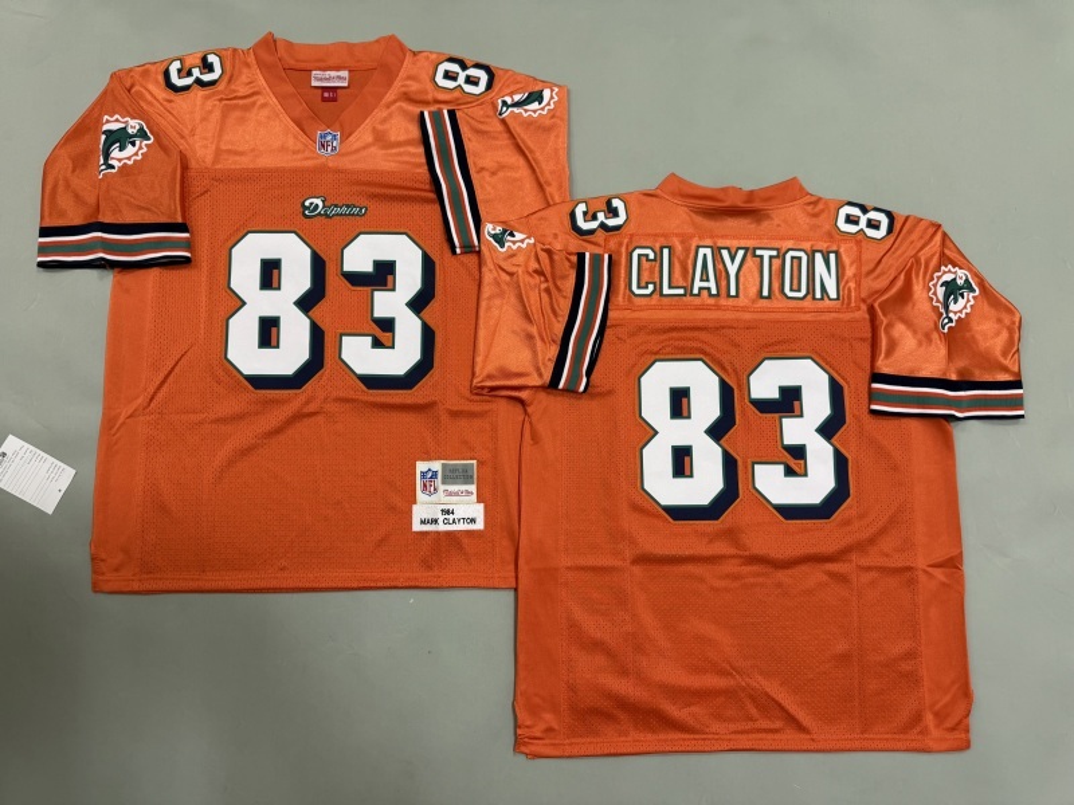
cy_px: 402
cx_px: 537
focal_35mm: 24
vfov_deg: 56.8
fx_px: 745
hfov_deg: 71.6
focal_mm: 6.76
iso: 125
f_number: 1.78
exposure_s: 1/50
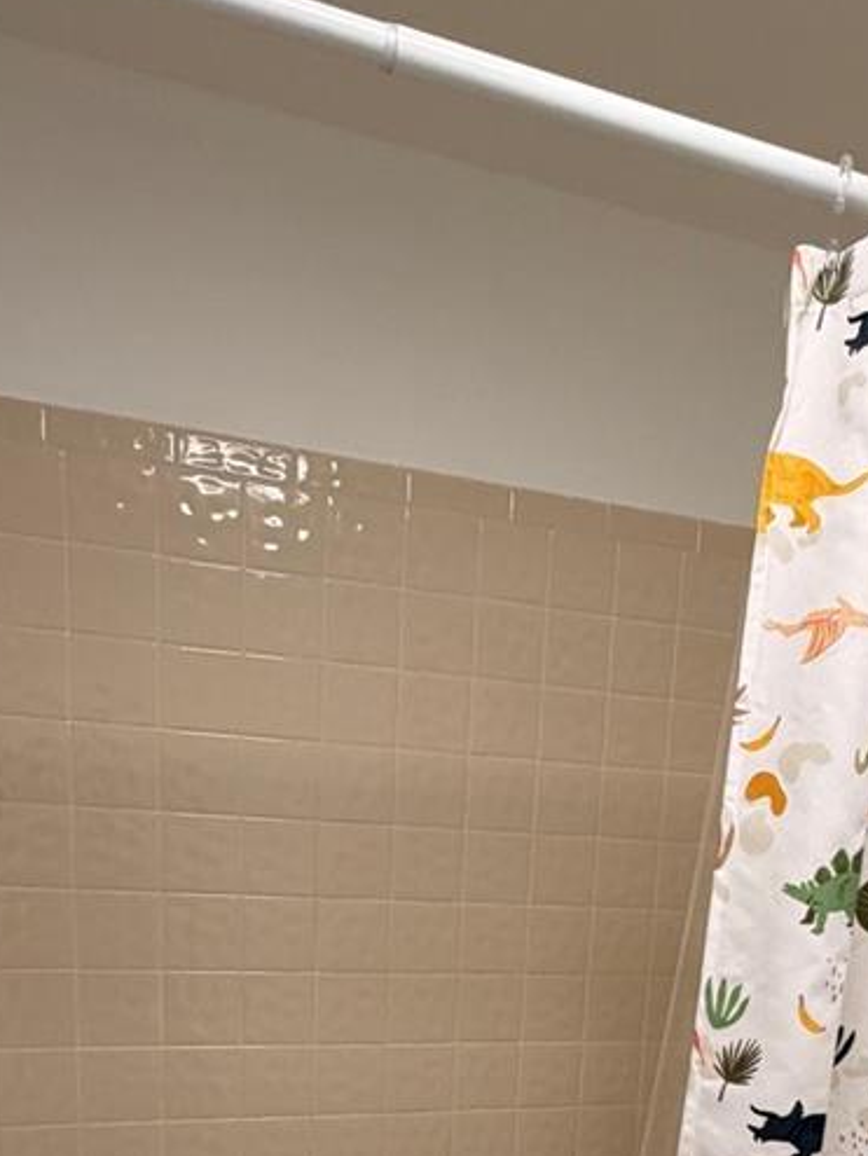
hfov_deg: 41.6
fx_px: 1136
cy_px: 1076
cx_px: 531
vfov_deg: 47.5
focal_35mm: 34
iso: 250
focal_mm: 2.22
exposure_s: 1/120
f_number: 2.2
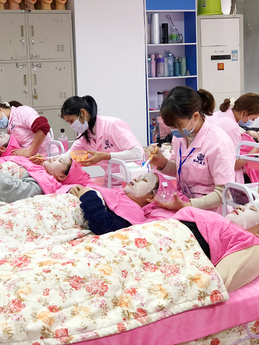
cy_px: 171
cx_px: 147
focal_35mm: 77
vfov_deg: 25.3
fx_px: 768
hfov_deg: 19.1
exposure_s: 1/33
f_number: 2.8
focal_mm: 6.6
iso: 160
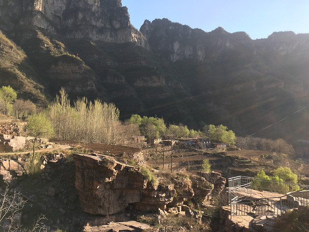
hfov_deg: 61.7
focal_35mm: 29
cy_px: 116
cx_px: 154
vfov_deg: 48.2
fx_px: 259
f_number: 2.2
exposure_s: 1/314
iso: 25
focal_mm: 4.15
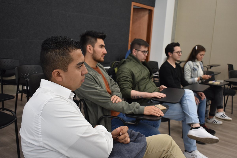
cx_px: 118
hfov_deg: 51.3
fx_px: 247
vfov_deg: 35.5
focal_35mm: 38
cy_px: 79
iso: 800
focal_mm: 25
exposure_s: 1/80
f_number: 4.5
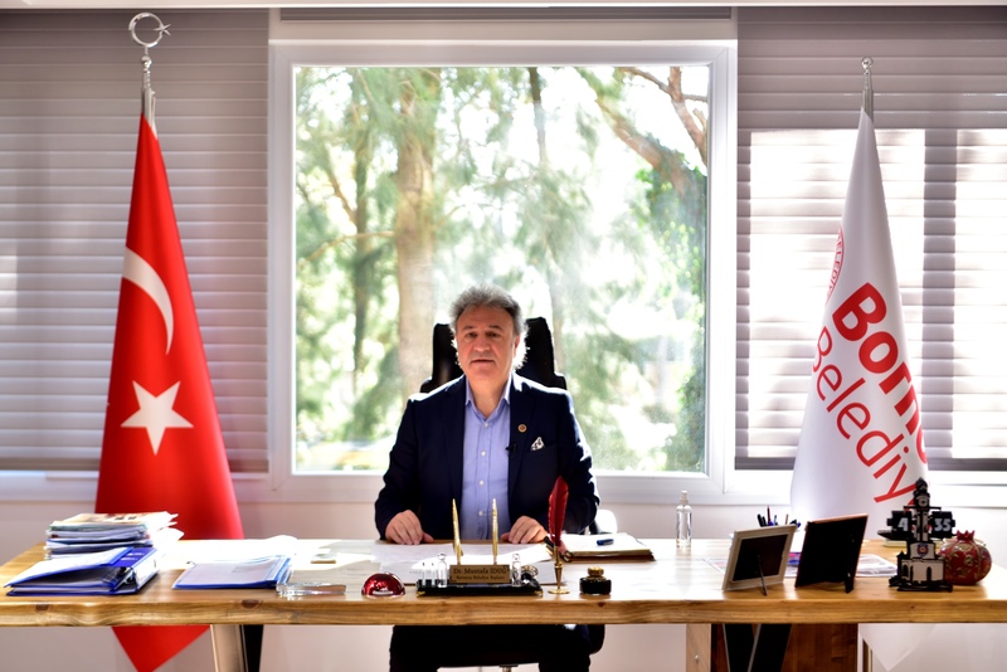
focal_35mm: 60
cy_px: 336
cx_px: 504
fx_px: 1679
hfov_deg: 33.4
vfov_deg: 22.6
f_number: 2.8
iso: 400
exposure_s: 1/100
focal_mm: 60
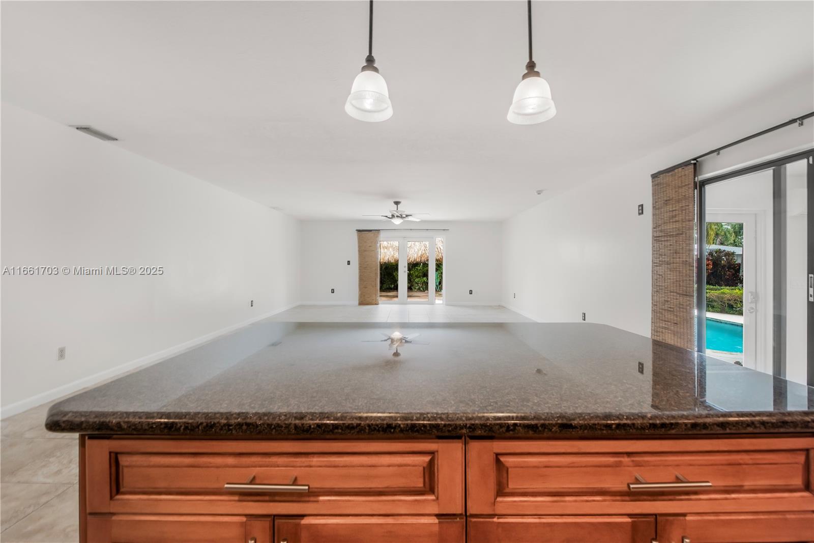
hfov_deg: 104.2
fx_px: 317
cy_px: 272
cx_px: 407
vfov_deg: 81.2
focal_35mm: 14
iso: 1250
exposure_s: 1/100
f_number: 8
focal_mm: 14
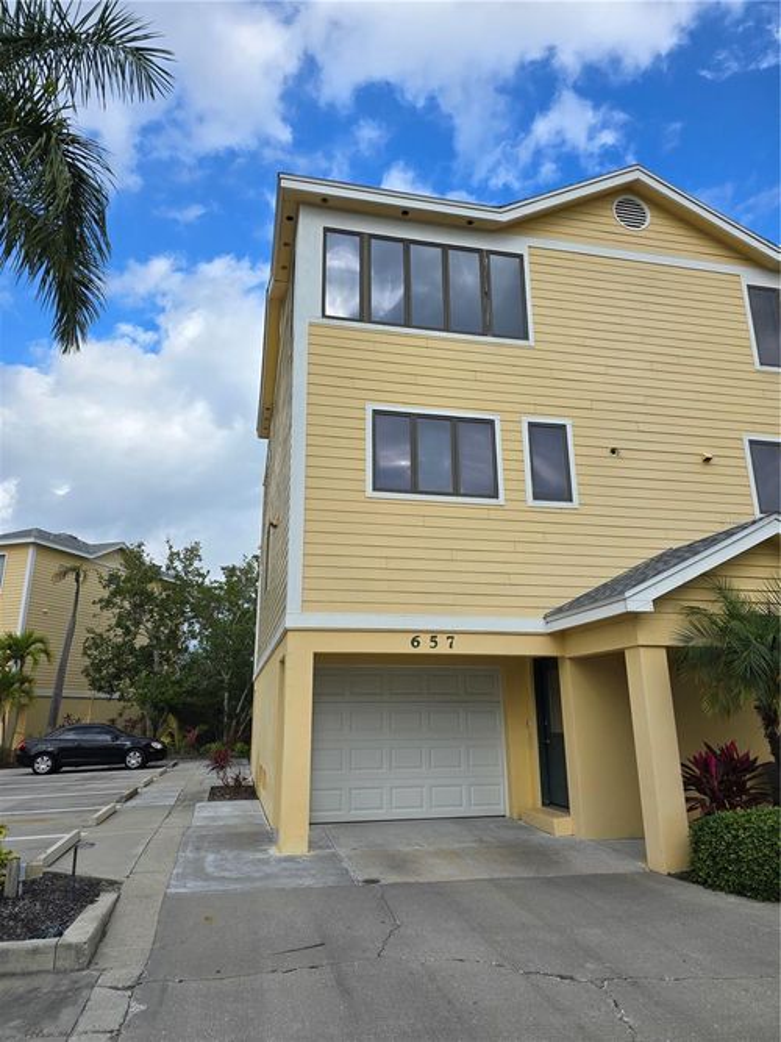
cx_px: 390
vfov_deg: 73.9
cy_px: 521
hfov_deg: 58.9
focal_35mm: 23
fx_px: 692
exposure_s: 1/677
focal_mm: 6.3
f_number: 1.7
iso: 12
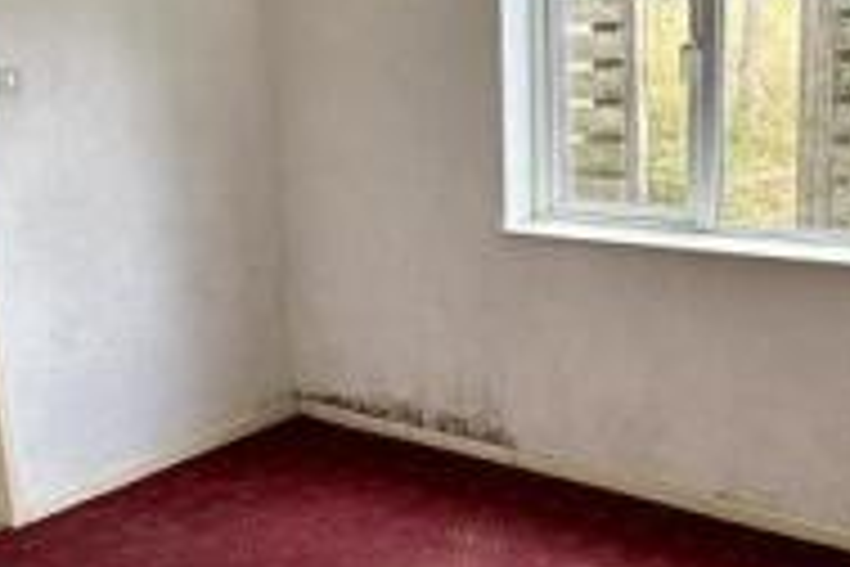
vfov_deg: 29.9
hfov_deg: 43.6
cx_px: 461
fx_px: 1062
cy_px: 277
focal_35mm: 45
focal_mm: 2.22
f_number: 2.2
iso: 100
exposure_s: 1/99
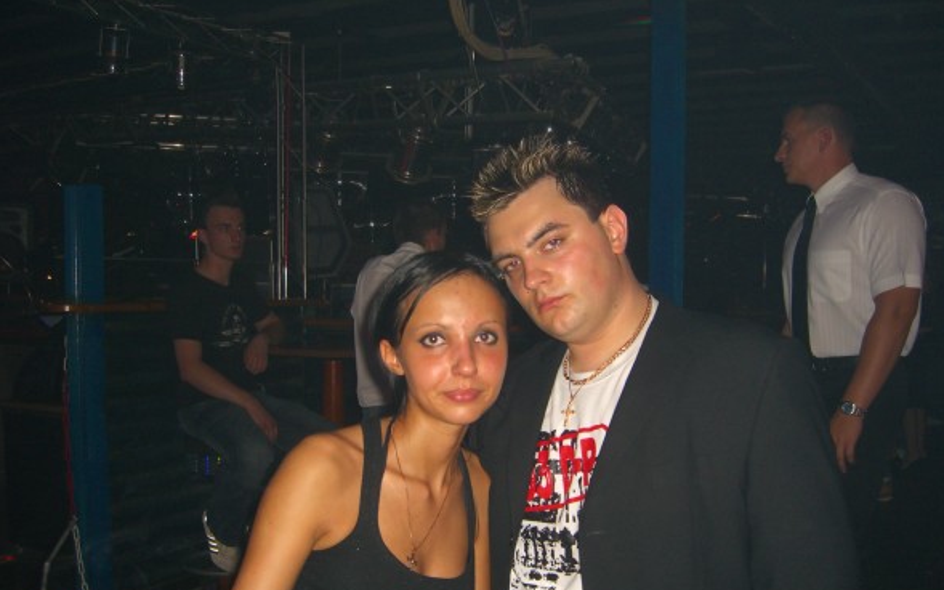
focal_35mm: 41
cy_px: 359
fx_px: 1055
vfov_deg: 31.1
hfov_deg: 48.2
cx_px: 478
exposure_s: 1/60
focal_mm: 7.9
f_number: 2.8
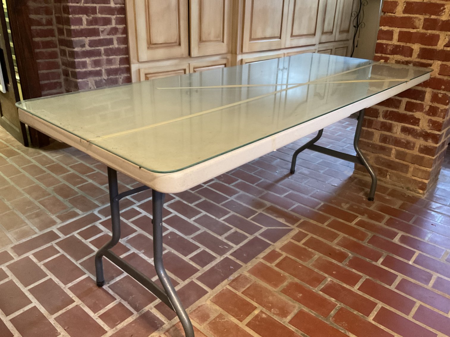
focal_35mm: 29
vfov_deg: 48.2
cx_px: 225
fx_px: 377
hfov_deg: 61.7
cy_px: 168
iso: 320
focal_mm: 3
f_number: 1.8
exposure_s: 1/40
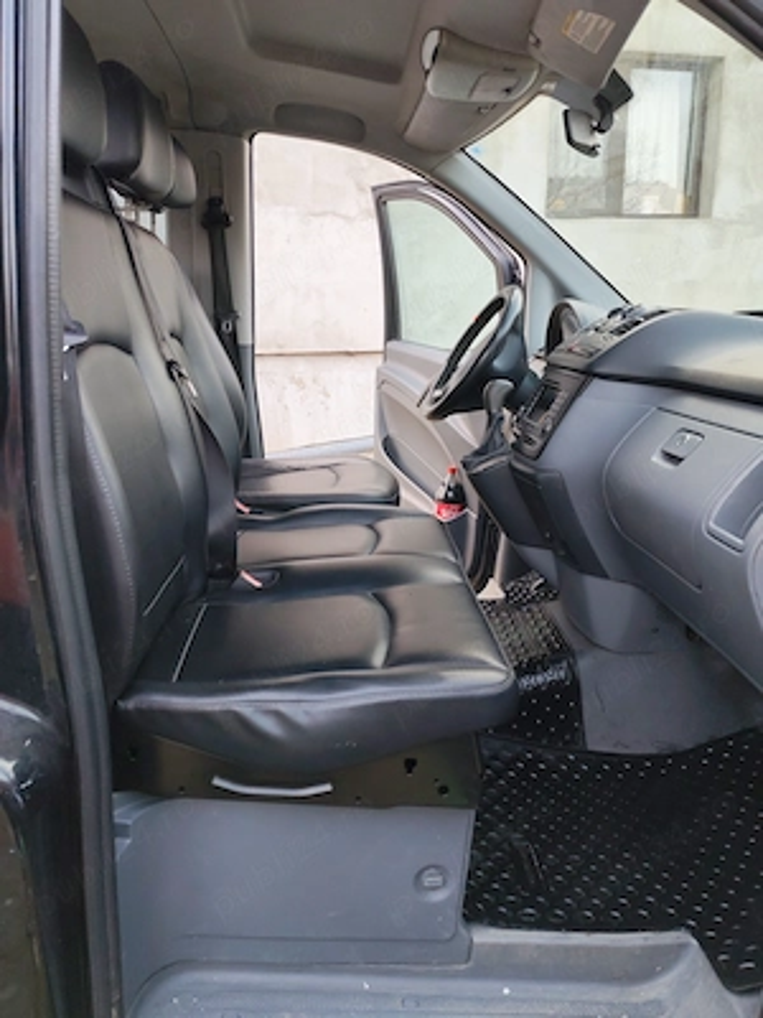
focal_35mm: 27
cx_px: 382
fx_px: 794
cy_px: 509
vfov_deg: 65.3
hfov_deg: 51.4
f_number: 1.9
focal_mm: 6.12
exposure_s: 1/100
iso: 250
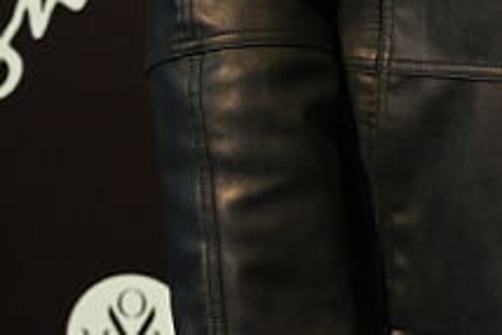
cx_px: 1106
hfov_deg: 6.8
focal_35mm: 291
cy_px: -266
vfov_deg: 4.7
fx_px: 4060
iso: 320
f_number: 5.6
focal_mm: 52
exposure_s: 1/125
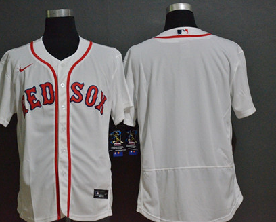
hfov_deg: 22.2
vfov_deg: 17.9
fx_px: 703
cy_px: 110
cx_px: 119
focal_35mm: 86
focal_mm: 50
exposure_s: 1/80
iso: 4000
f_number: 4.8
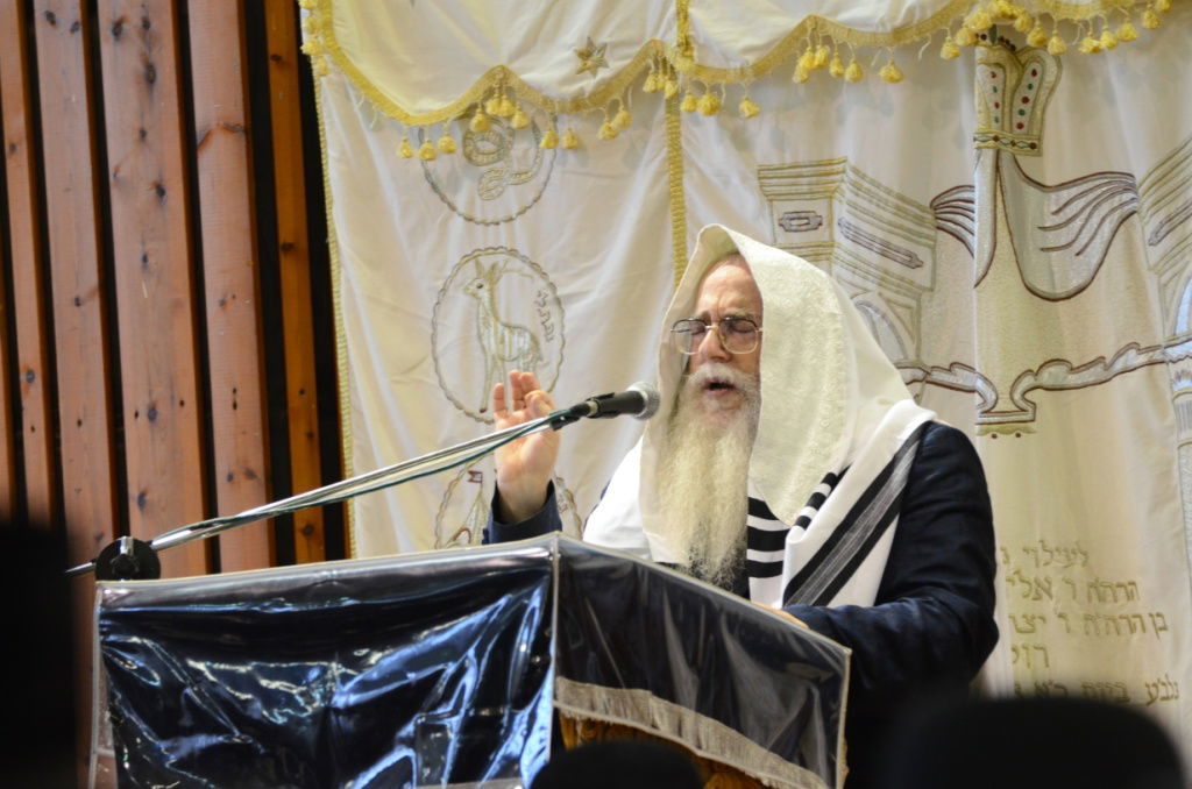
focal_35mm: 218
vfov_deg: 6.3
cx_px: 596
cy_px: 394
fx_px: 7186
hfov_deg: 9.5
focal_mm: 145
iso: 1600
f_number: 5.6
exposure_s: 1/40
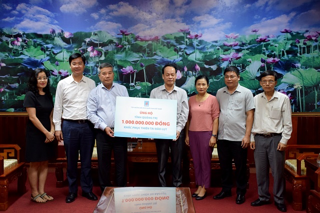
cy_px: 106
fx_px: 400
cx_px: 160
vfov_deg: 29.8
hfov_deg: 43.6
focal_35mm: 45
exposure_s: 1/60
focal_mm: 30
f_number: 4
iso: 1400
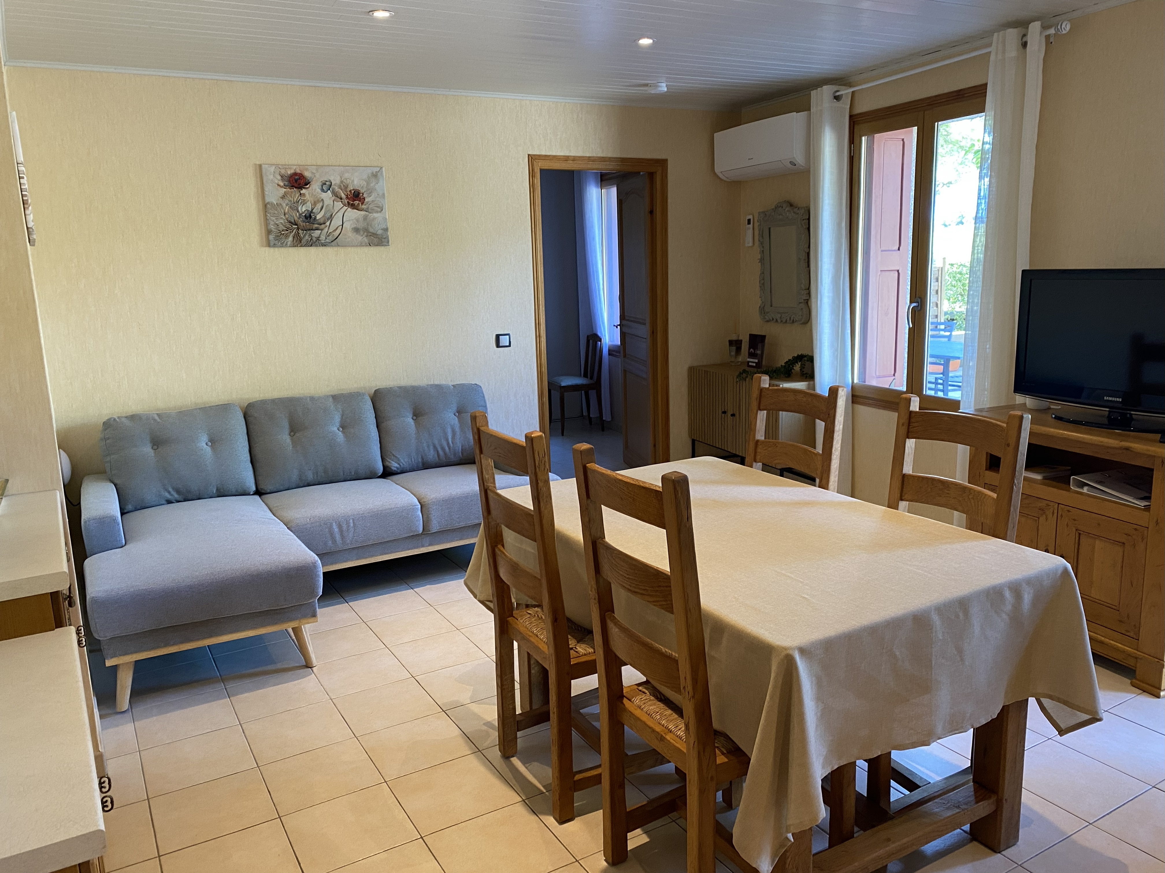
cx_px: 582
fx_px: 875
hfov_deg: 67.3
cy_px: 436
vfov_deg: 53.1
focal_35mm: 26
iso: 160
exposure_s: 1/60
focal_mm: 4.25
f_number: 1.8
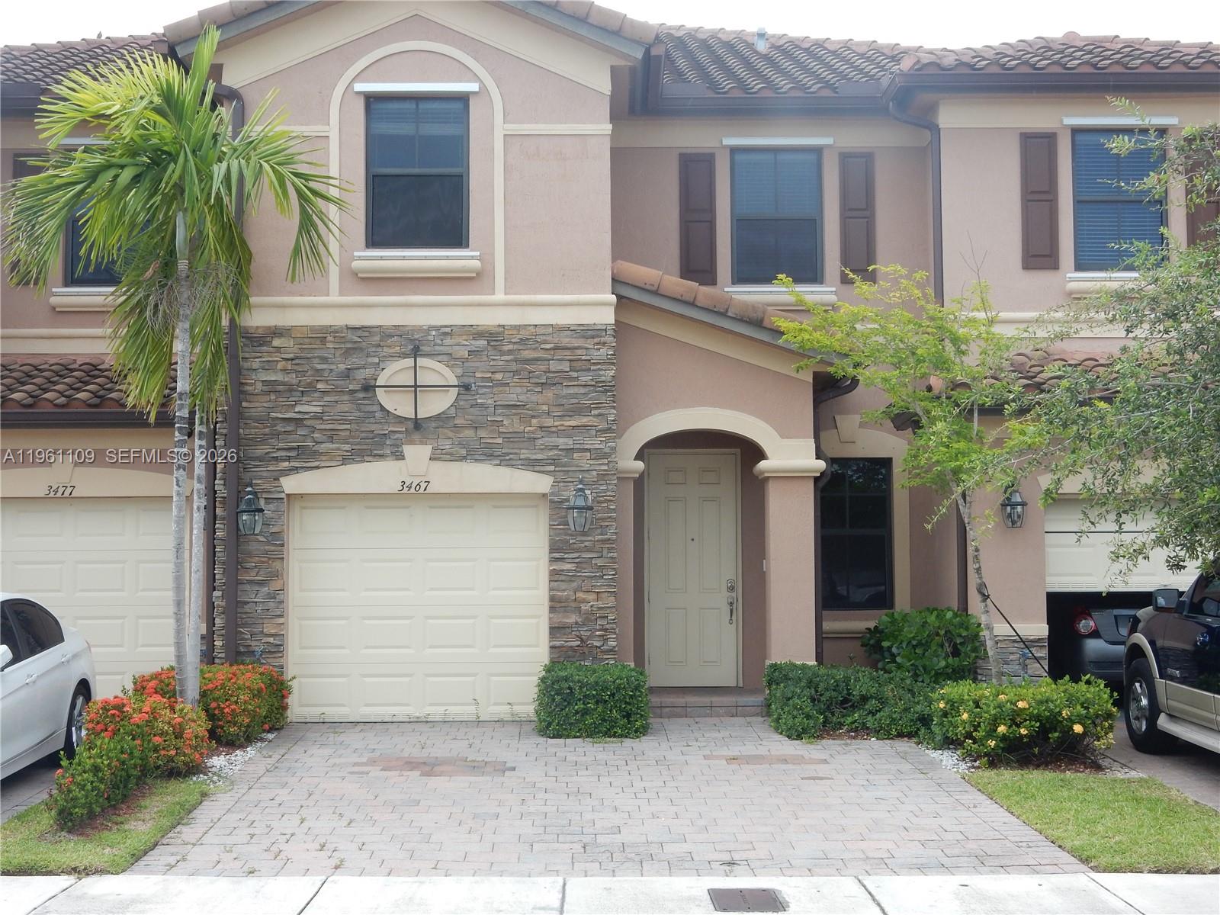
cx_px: 610
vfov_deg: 28.6
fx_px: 1797
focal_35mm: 51
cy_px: 458
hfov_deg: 37.5
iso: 125
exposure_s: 1/160
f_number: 4.5
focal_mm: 9
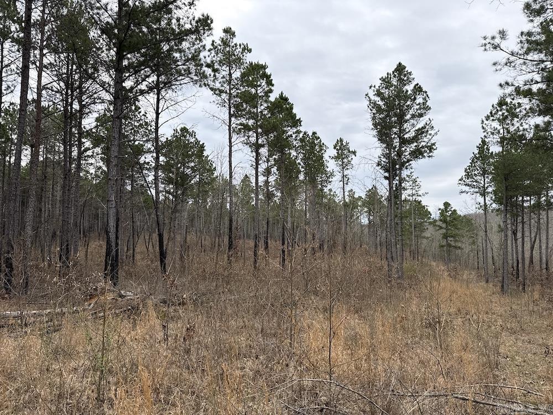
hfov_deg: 71.6
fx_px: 383
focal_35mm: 24
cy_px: 208
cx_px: 276
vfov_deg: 56.8
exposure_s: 1/1855
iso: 80
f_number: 1.78
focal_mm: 6.76
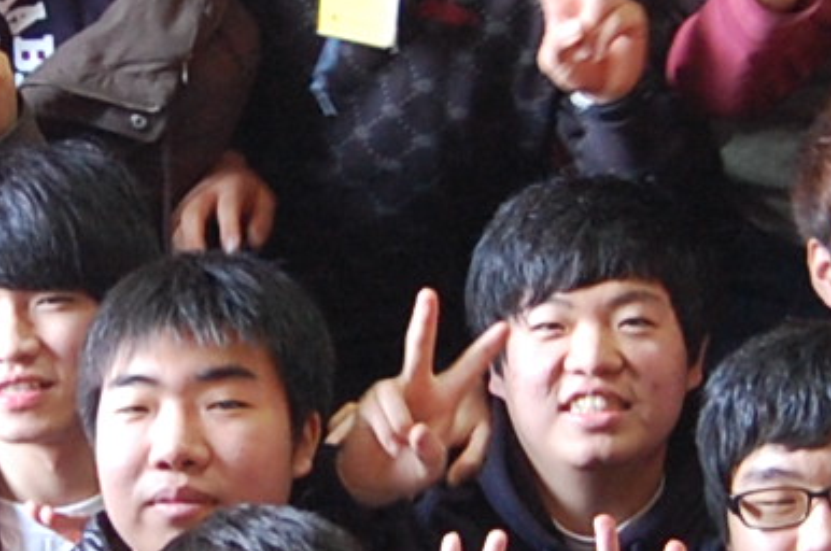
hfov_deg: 9.0
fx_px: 5254
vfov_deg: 6.0
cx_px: 138
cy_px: 280
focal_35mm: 228
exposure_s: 1/25
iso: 800
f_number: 4
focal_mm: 26
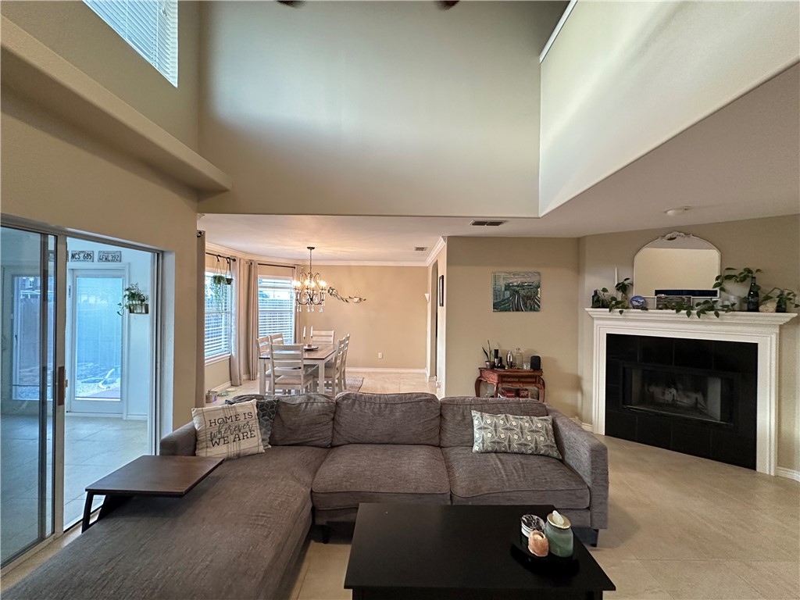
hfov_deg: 102.1
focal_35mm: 14
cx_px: 400
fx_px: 324
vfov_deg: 85.7
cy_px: 300
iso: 500
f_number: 2.2
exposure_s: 1/60
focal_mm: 2.22
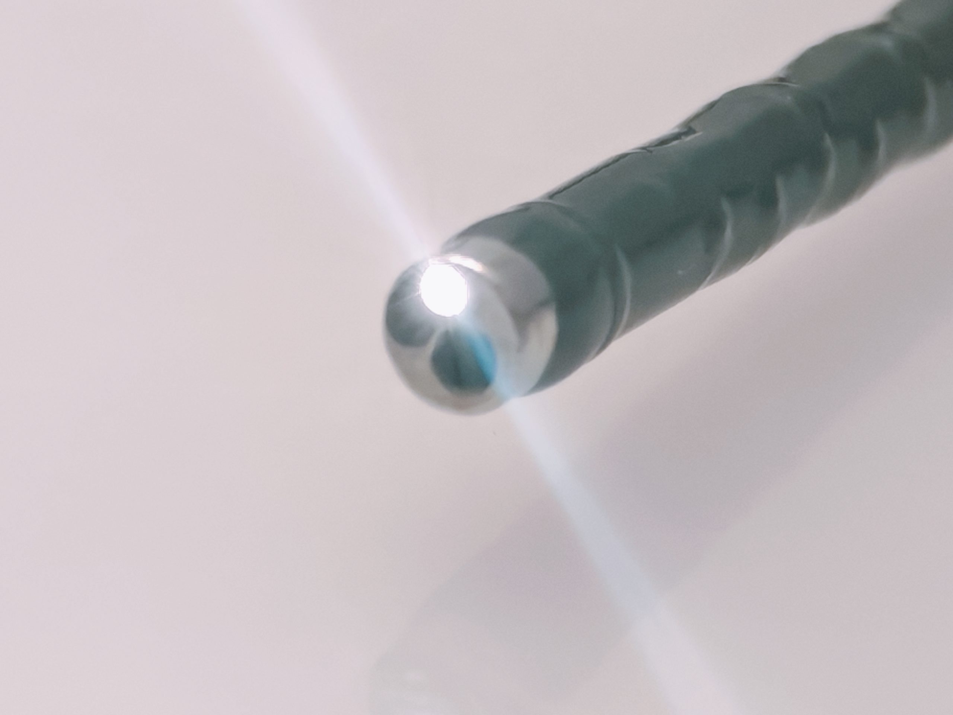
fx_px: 6194
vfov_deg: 6.6
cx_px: 476
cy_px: 358
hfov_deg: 8.8
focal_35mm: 225
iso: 80
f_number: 2
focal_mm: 6.83
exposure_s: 1/100
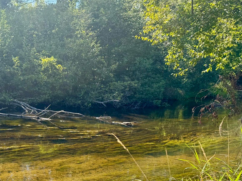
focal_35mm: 41
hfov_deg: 43.5
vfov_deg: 34.6
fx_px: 287
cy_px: 127
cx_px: 46
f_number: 1.78
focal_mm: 6.76
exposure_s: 1/995
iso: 80
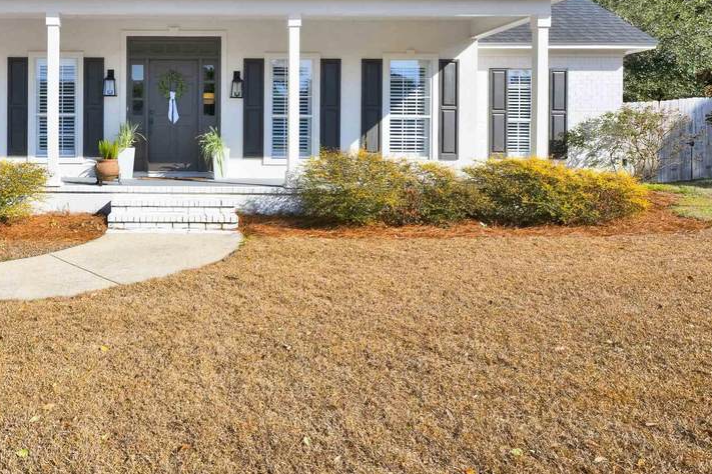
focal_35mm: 27
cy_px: 140
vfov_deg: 46.8
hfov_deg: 62.9
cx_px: 166
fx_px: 534
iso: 400
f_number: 11
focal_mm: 15
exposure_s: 1/640
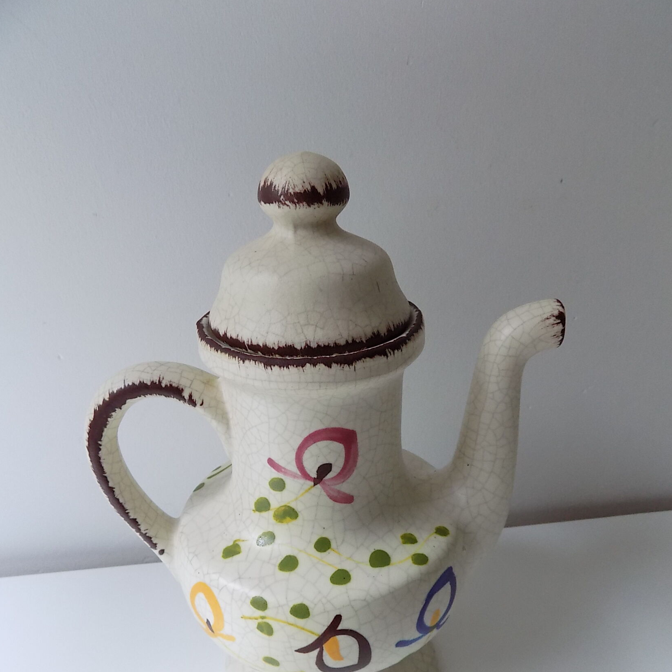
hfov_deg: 57.3
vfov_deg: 56.1
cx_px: 331
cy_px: 448
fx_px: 615
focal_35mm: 28
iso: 250
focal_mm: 4
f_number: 3.1
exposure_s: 1/30
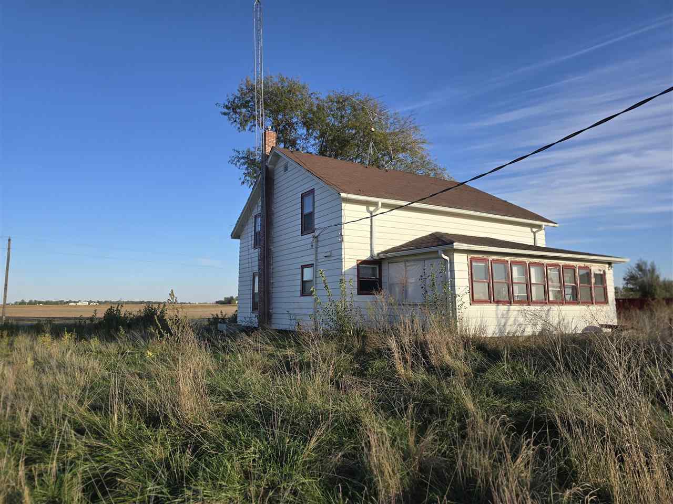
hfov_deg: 73.9
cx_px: 336
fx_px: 447
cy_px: 252
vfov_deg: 58.9
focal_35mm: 23
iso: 12
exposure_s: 1/545
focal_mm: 6.3
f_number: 1.7
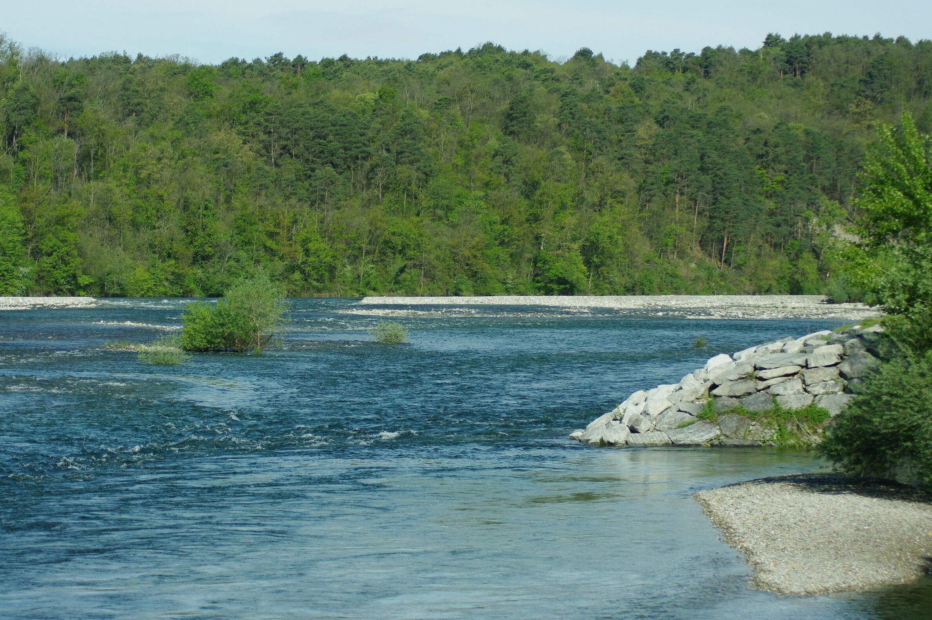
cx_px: 464
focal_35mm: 106
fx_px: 2742
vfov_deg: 12.9
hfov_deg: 19.3
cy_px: 311
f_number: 5.6
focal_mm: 70
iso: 200
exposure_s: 1/1000
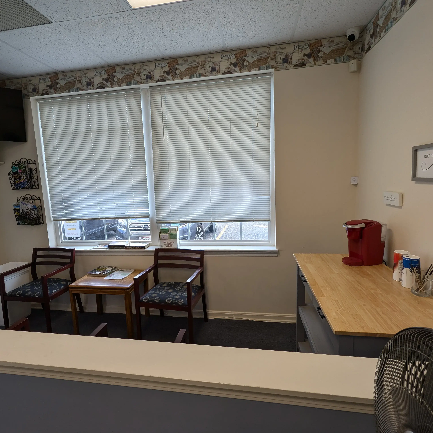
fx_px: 269
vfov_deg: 77.7
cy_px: 215
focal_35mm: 19
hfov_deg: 77.6
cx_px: 203
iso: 44
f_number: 2.2
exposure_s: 1/120
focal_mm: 2.35
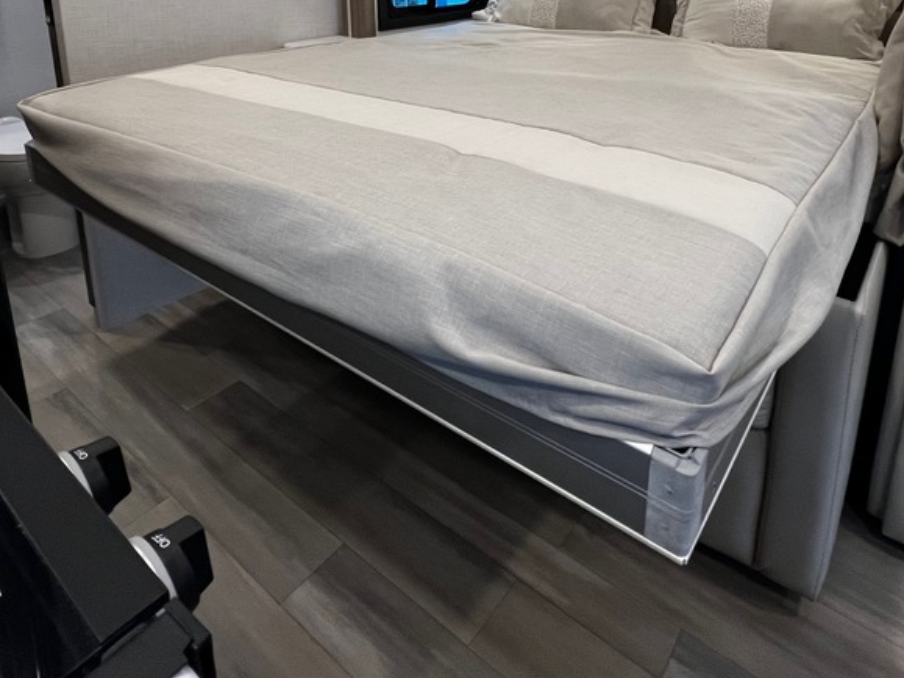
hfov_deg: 73.9
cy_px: 103
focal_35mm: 23
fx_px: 601
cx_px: 475
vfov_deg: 53.5
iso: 160
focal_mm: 1.57
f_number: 1.8
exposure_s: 1/99
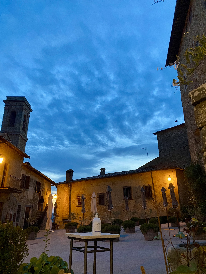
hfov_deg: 53.1
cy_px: 137
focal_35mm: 26
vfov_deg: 67.3
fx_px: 206
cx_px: 103
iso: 320
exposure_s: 1/33
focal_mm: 4.25
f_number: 1.8
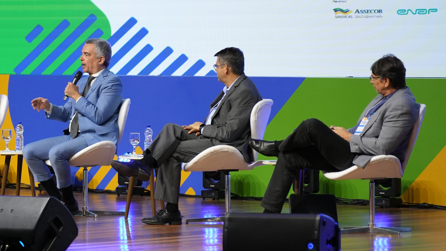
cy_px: 173
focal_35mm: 292
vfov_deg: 4.2
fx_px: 3453
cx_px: 15
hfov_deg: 7.4
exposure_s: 1/200
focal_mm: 139
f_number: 2.8
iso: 2000
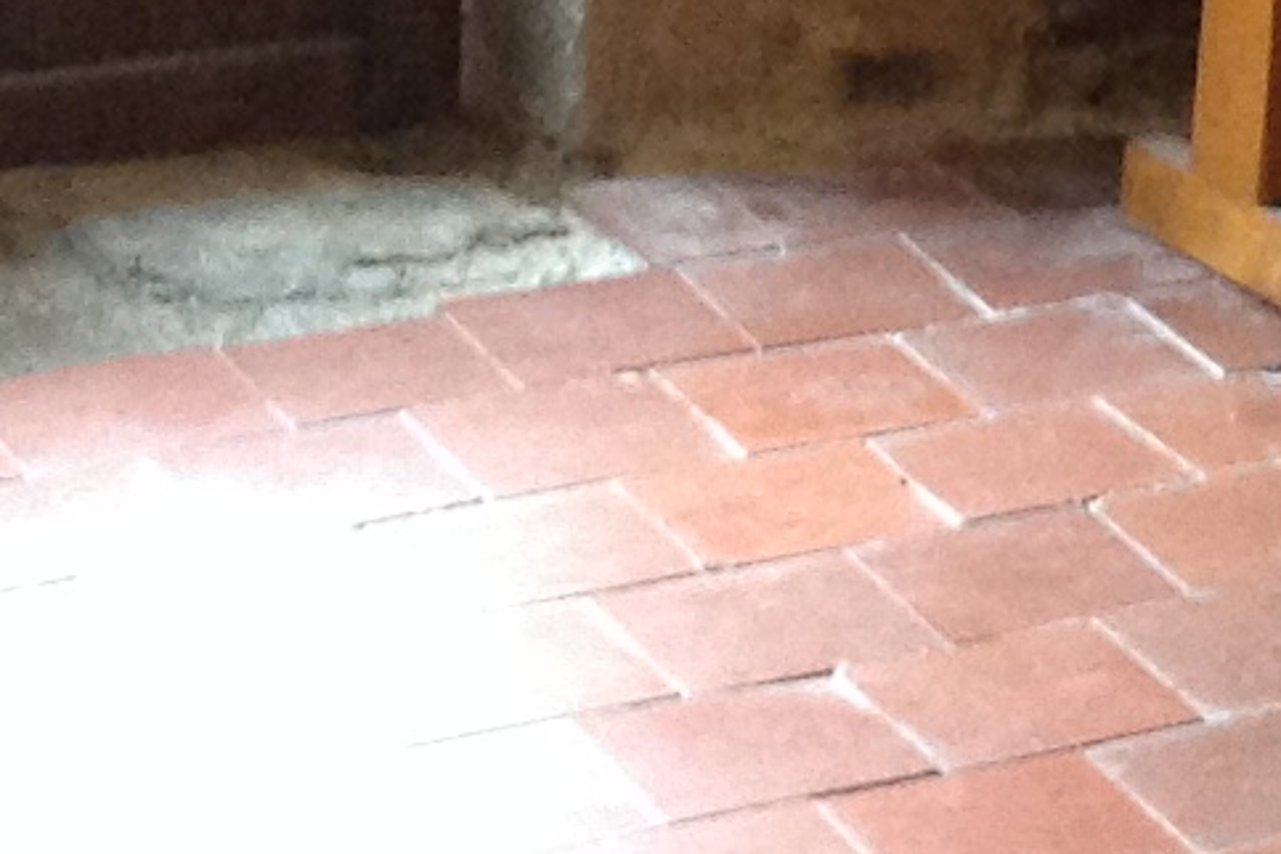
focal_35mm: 184
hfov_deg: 10.6
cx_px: 2156
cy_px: -546
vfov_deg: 7.3
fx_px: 6547
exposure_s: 1/24
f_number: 2.4
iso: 125
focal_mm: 3.3
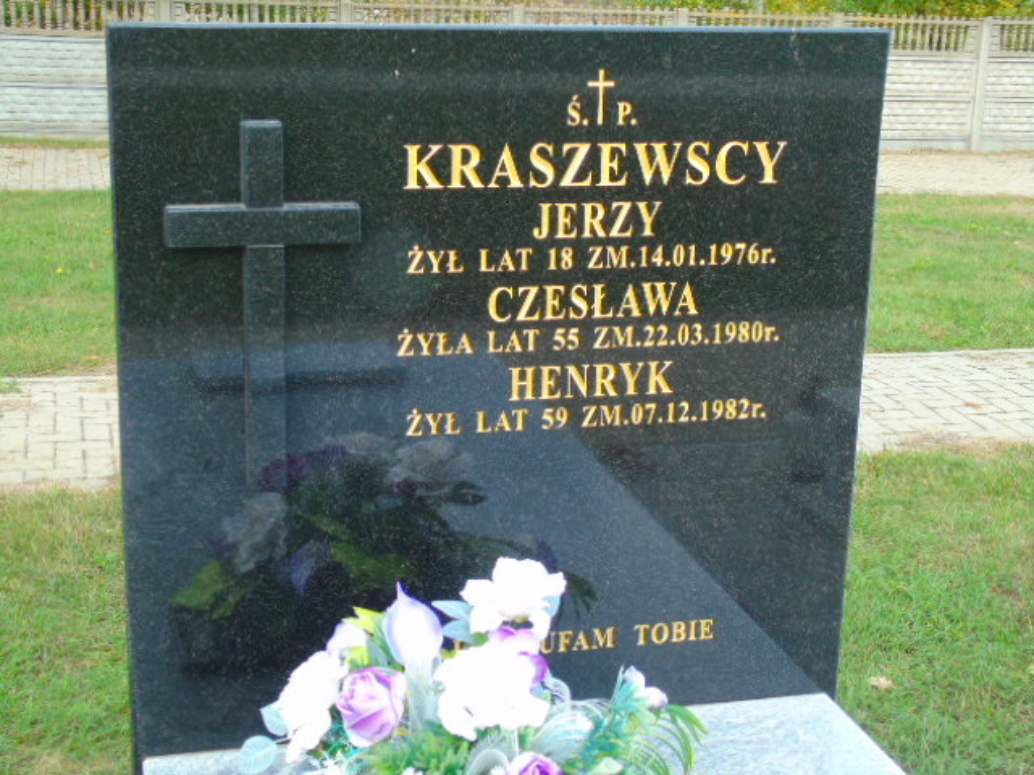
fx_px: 1613
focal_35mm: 54
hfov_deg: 35.5
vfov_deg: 27.0
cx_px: 517
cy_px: 388
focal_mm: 9.6
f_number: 4.3
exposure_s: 1/50
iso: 80
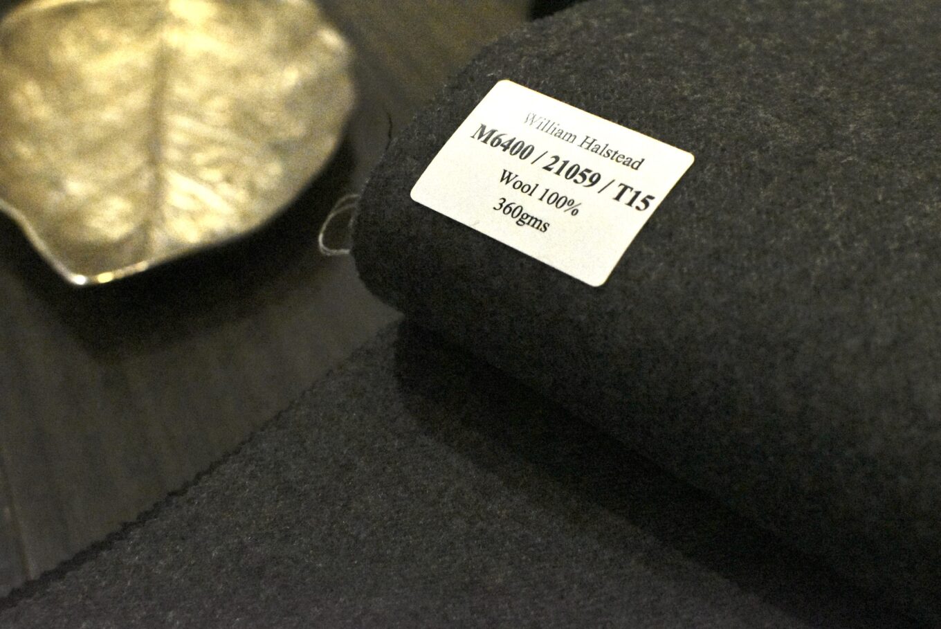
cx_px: 470
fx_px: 1373
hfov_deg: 37.8
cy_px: 314
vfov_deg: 25.8
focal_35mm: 52
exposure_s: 1/800
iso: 6400
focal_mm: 35
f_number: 7.1
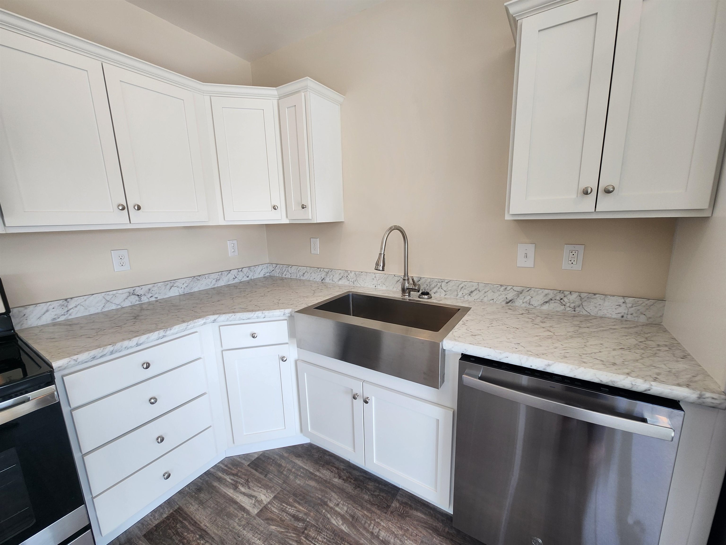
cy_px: 272
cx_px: 363
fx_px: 273
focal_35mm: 13
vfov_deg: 89.9
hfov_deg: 106.2
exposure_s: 1/60
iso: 50
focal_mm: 2.2
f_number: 2.2
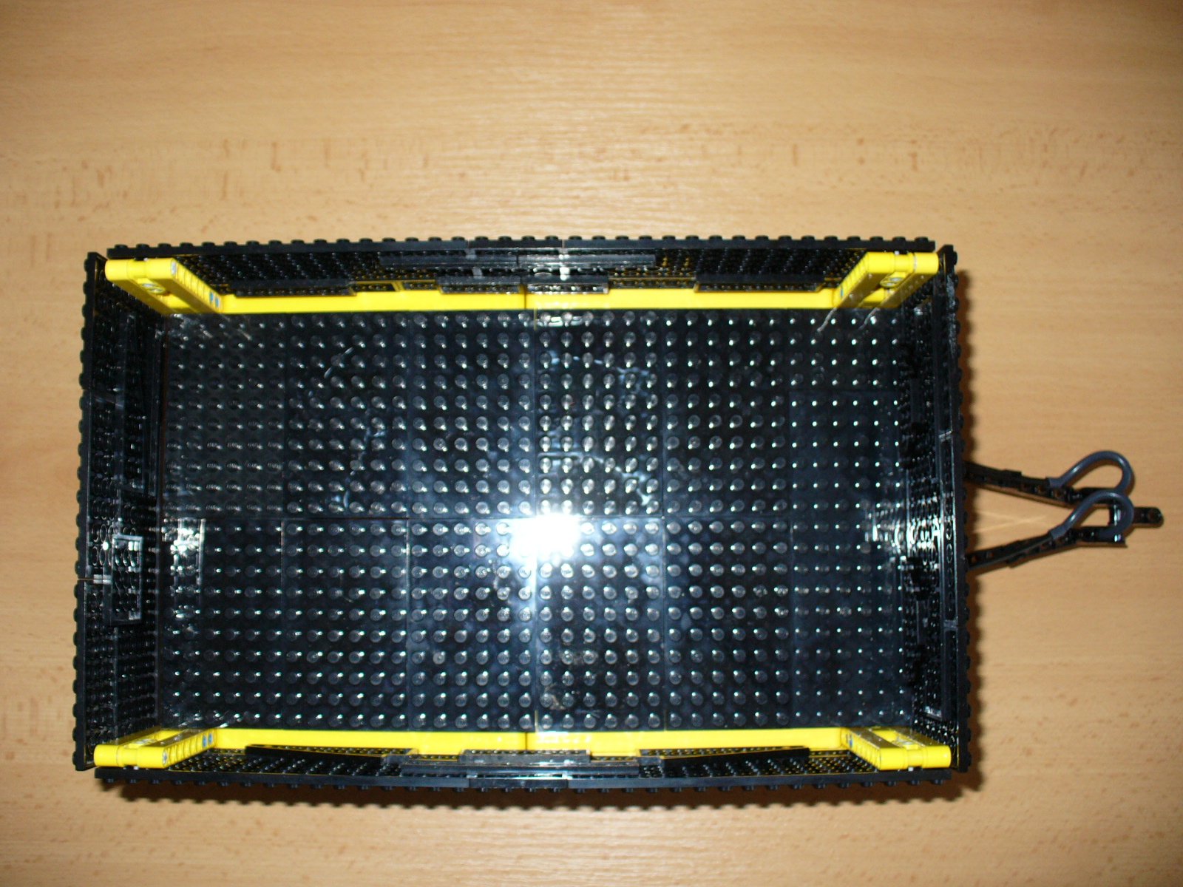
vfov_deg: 38.7
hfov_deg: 50.1
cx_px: 592
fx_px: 1264
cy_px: 444
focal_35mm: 37
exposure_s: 1/60
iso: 100
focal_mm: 6.1
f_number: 2.8
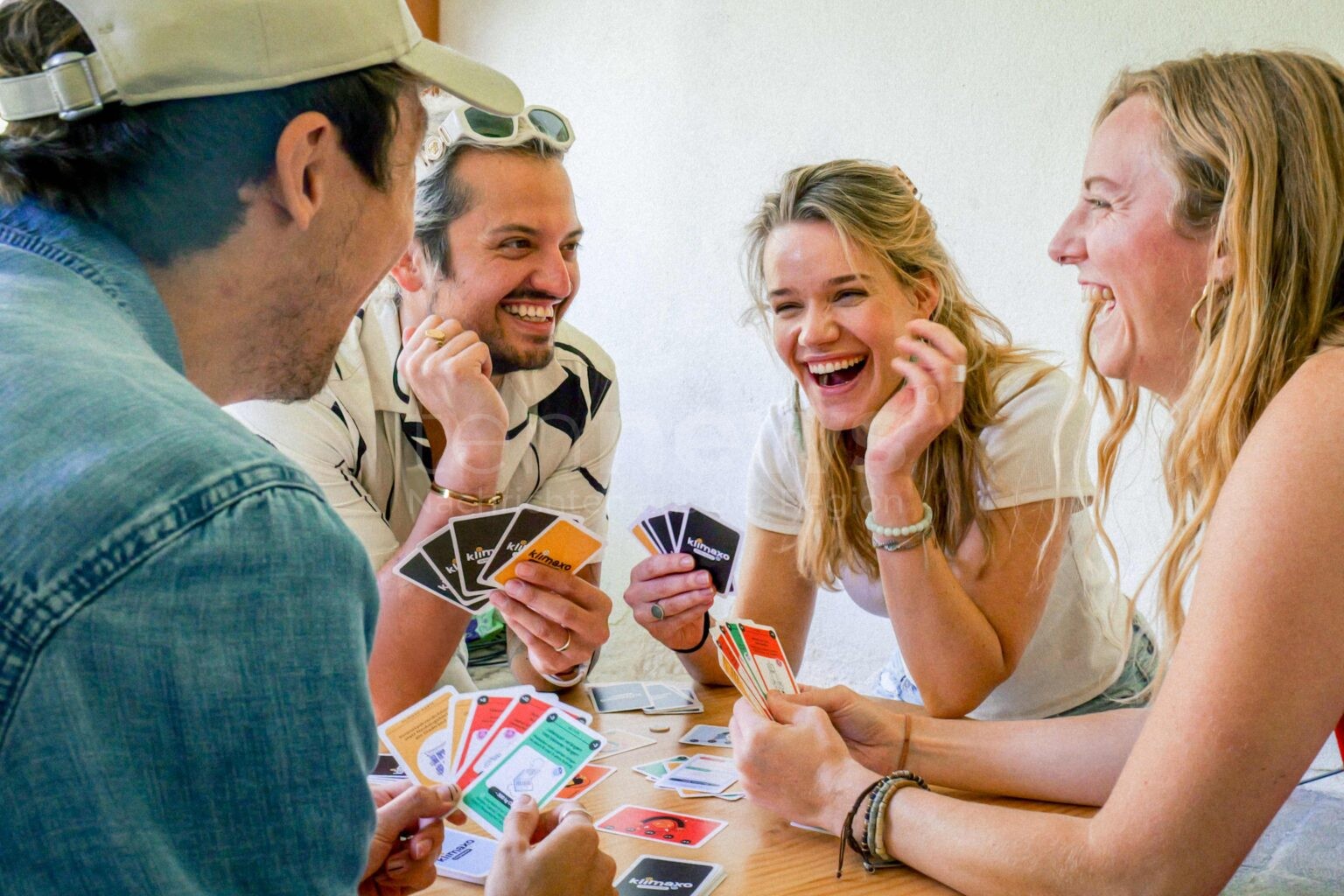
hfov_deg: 53.1
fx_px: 1344
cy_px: 448
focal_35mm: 36
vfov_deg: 36.9
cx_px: 672
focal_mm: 36
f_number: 16
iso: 5000
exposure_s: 1/60
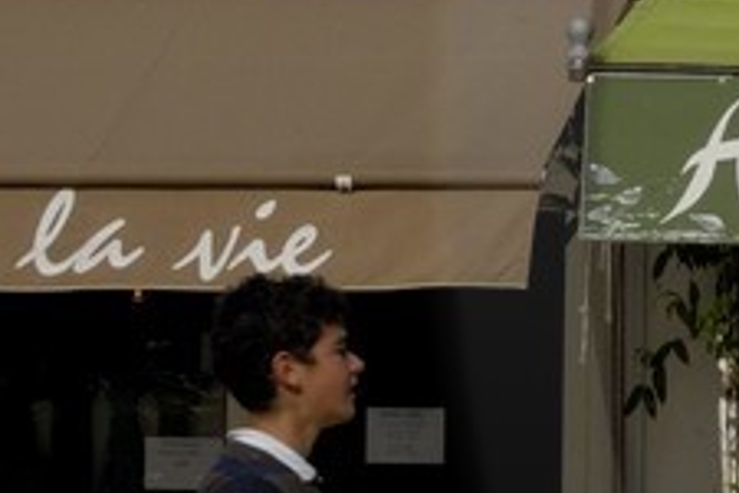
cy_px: 171
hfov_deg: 4.7
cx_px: 1787
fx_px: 8744
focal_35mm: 426
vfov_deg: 3.2
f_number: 15
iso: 100
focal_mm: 40
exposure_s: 1/200
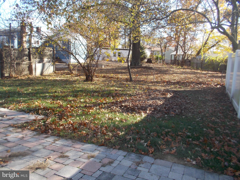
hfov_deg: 61.7
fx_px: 201
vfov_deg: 48.2
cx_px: 120
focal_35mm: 29
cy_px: 90
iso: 80
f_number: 3.3
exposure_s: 1/160
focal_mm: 4.1
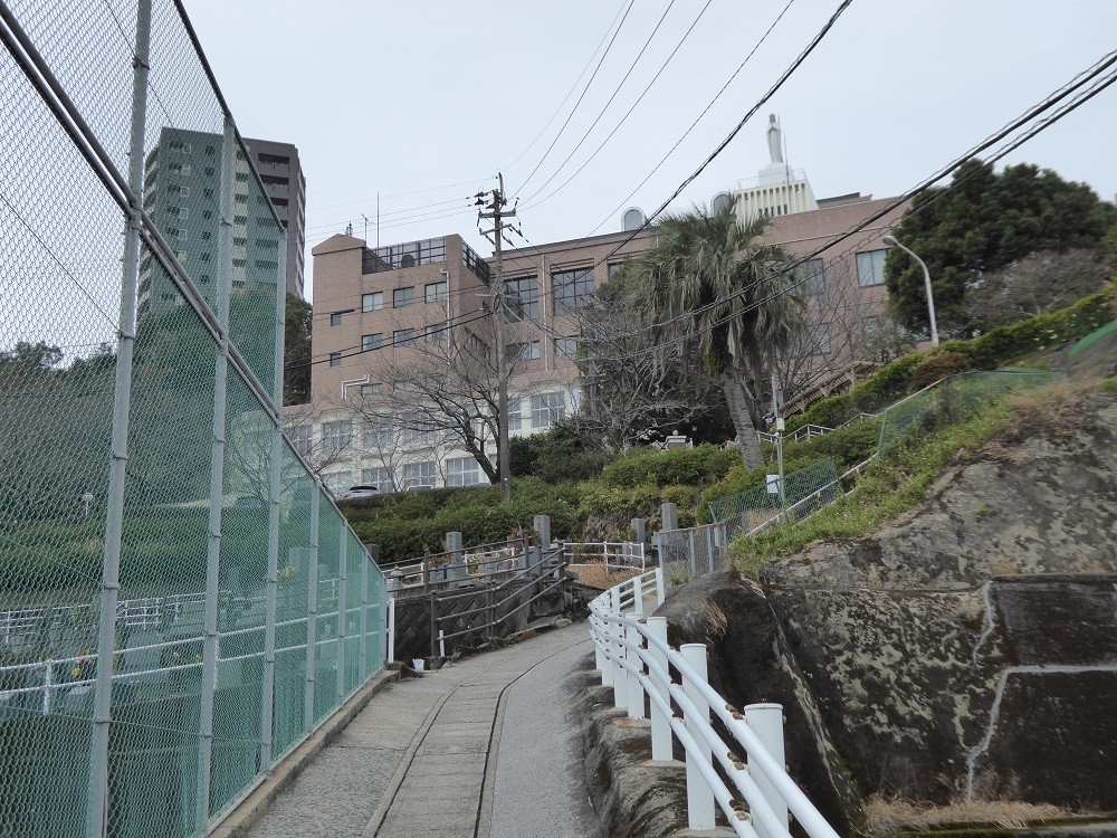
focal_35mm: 46
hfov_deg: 41.2
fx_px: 1484
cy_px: 419
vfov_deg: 31.5
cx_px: 558
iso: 200
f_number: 3.9
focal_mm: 7.8
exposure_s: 1/400
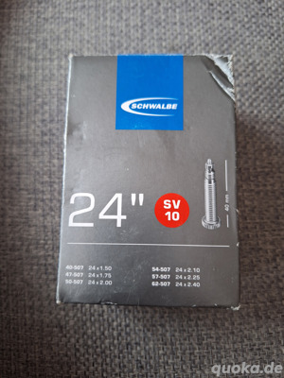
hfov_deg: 58.9
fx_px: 252
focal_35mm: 23
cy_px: 189
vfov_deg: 73.9
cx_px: 142
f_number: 1.8
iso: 320
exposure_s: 1/25
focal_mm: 5.54
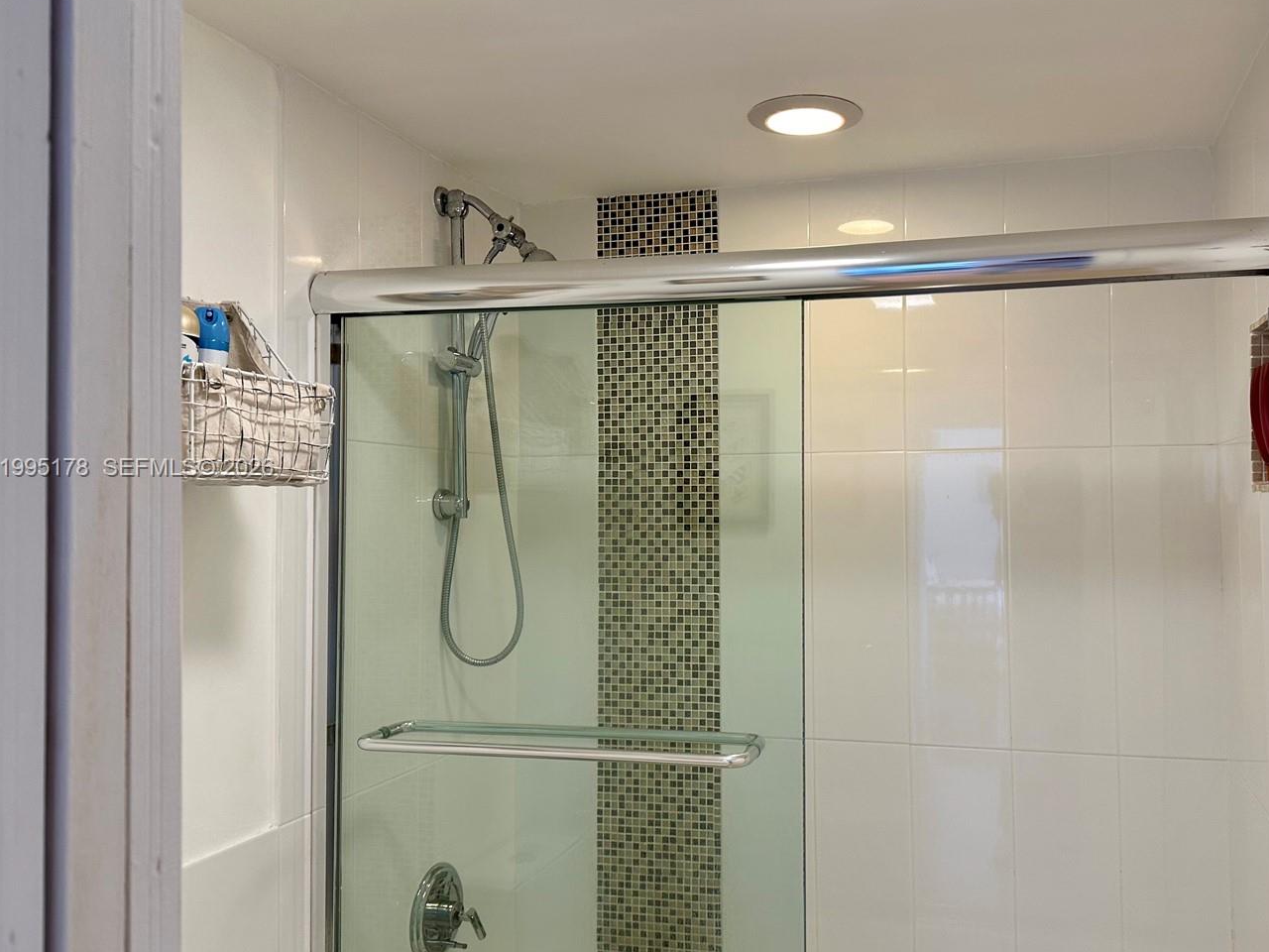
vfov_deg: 46.8
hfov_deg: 59.5
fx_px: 1100
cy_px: 469
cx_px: 758
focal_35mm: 30
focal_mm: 6.86
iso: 125
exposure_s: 1/60
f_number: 1.78
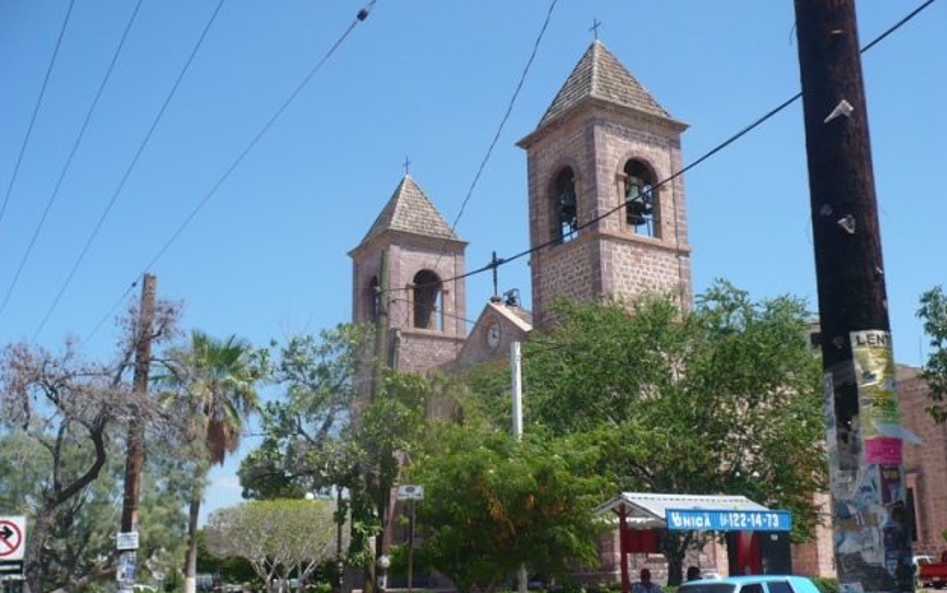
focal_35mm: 38
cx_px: 473
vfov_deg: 33.5
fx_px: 981
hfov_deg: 51.5
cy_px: 343
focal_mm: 5.8
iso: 100
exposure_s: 1/200
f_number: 8
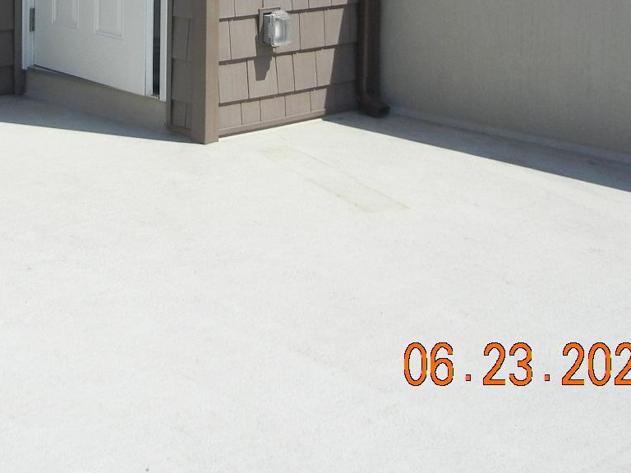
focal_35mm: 80
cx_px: 81
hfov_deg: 23.8
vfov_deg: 17.4
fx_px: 1458
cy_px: -135
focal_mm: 5.4
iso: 160
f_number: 7
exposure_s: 1/568
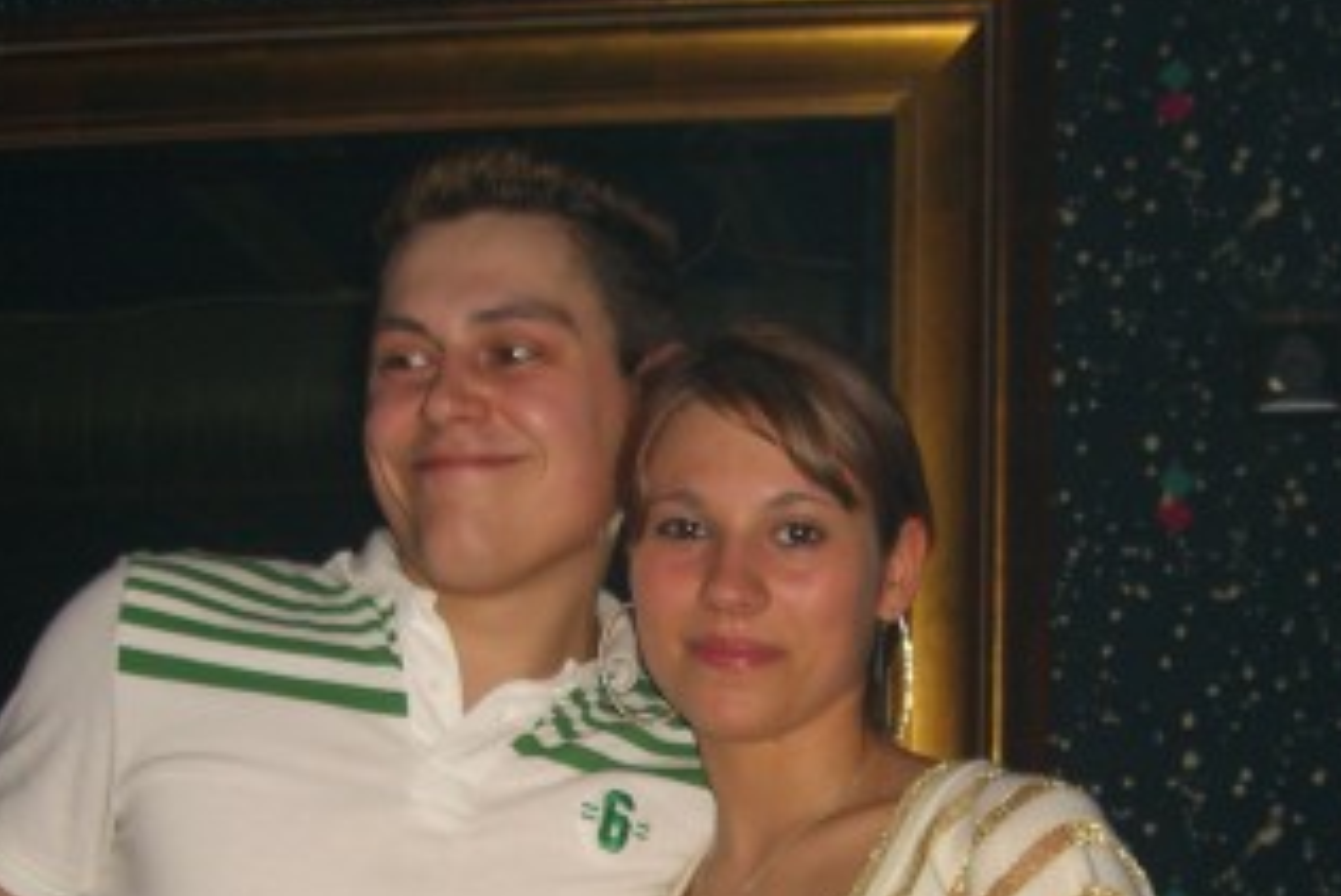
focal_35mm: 75
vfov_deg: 17.8
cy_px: 858
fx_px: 2795
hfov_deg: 26.9
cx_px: 836
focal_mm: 7.9
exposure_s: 1/60
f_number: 2.8
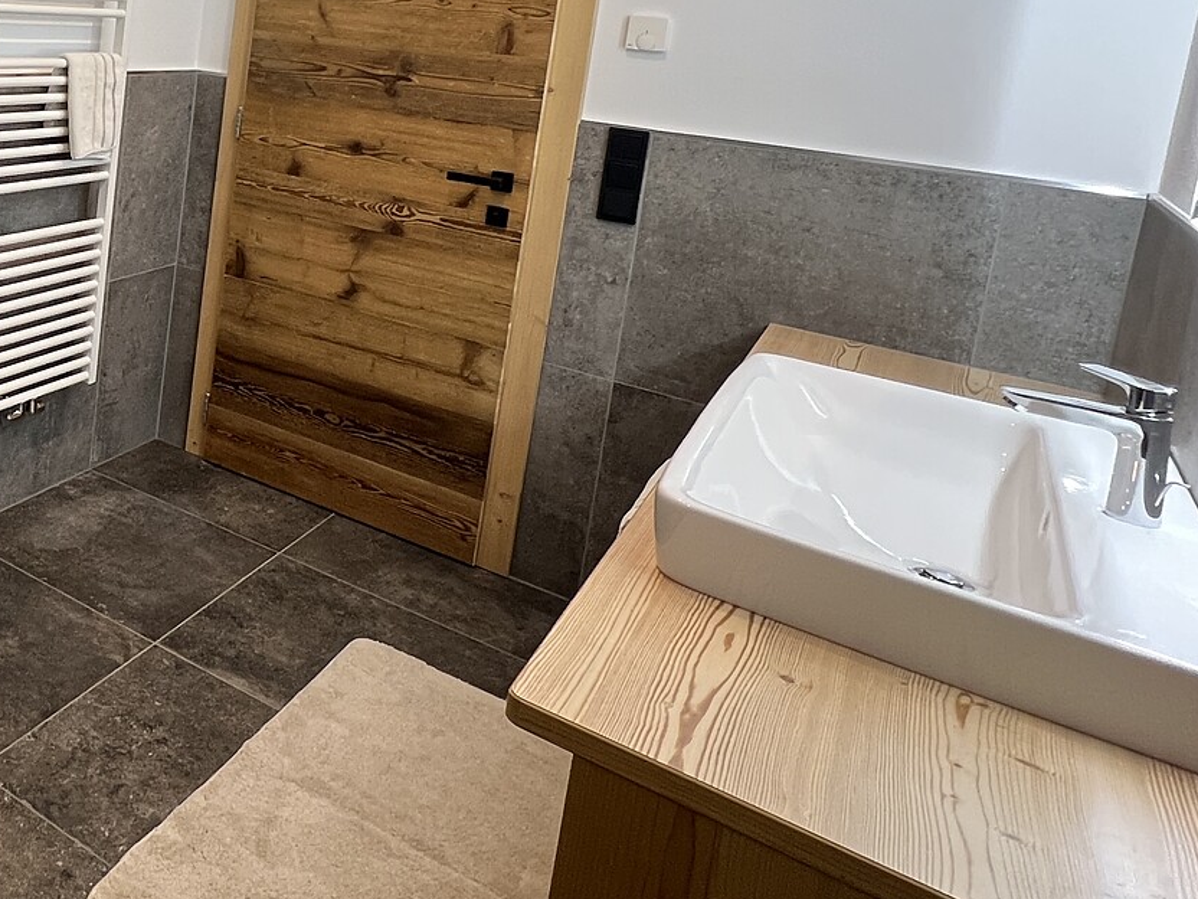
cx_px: -65
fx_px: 1038
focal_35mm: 30
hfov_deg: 47.0
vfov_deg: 43.5
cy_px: 124
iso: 160
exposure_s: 1/100
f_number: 1.8
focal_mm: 1.57
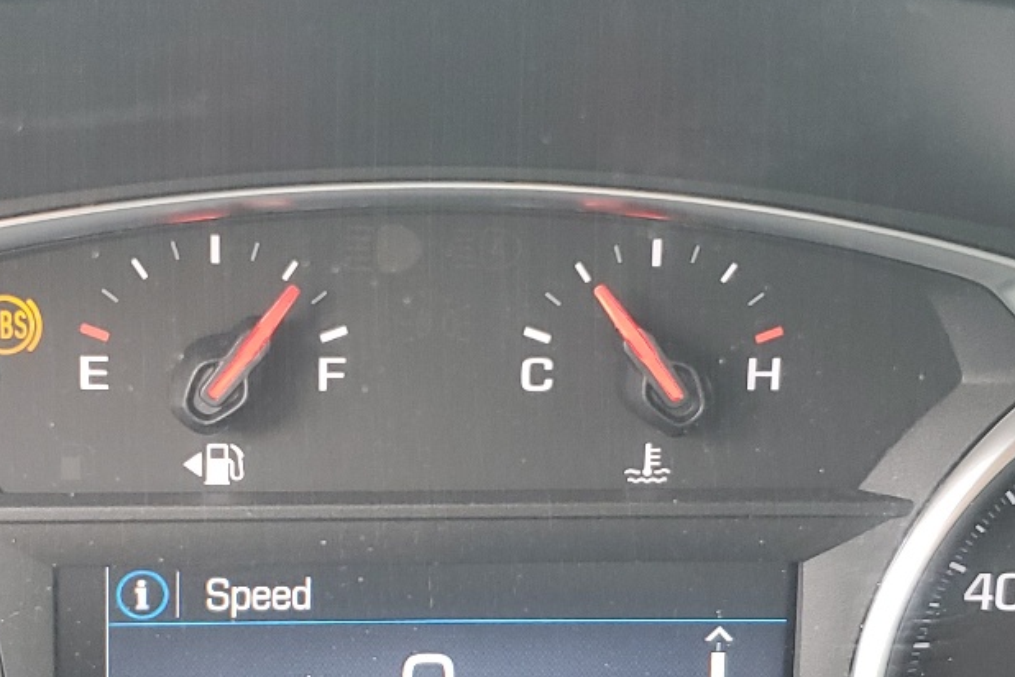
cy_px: 480
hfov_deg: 28.8
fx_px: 1973
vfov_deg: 19.4
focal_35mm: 70
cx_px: 389
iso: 67
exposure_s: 1/60.2
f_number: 1.5
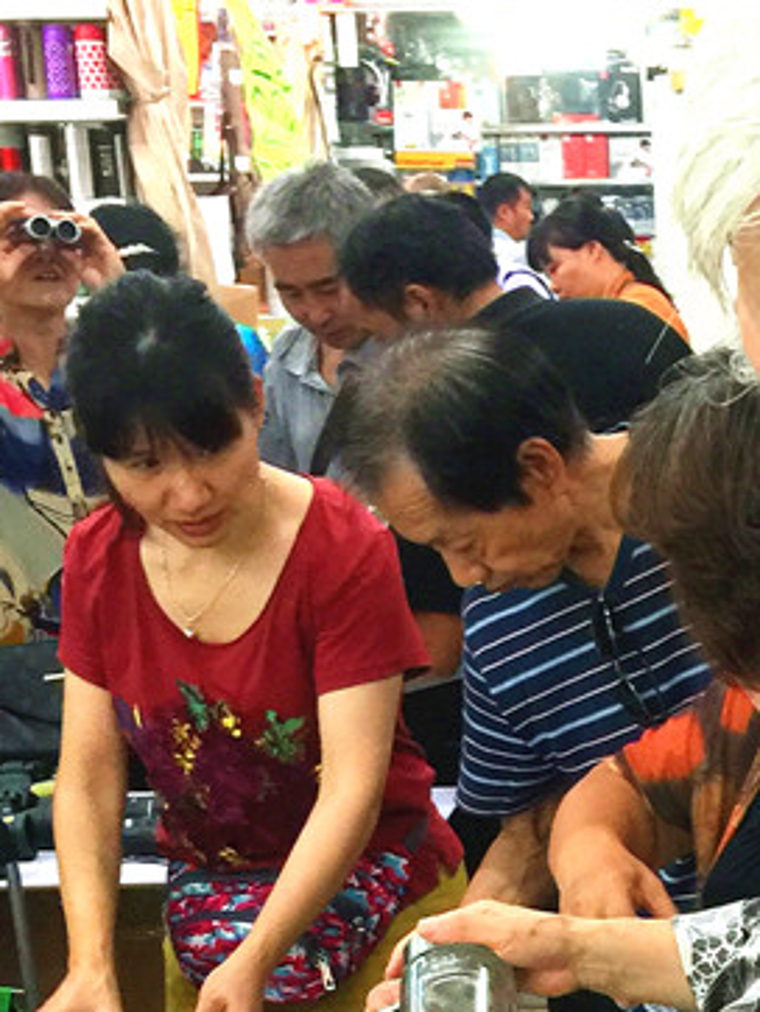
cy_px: 1069
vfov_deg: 19.7
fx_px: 2807
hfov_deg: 15.0
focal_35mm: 96
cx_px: 880
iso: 64
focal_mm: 4.15
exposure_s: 1/17
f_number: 2.2
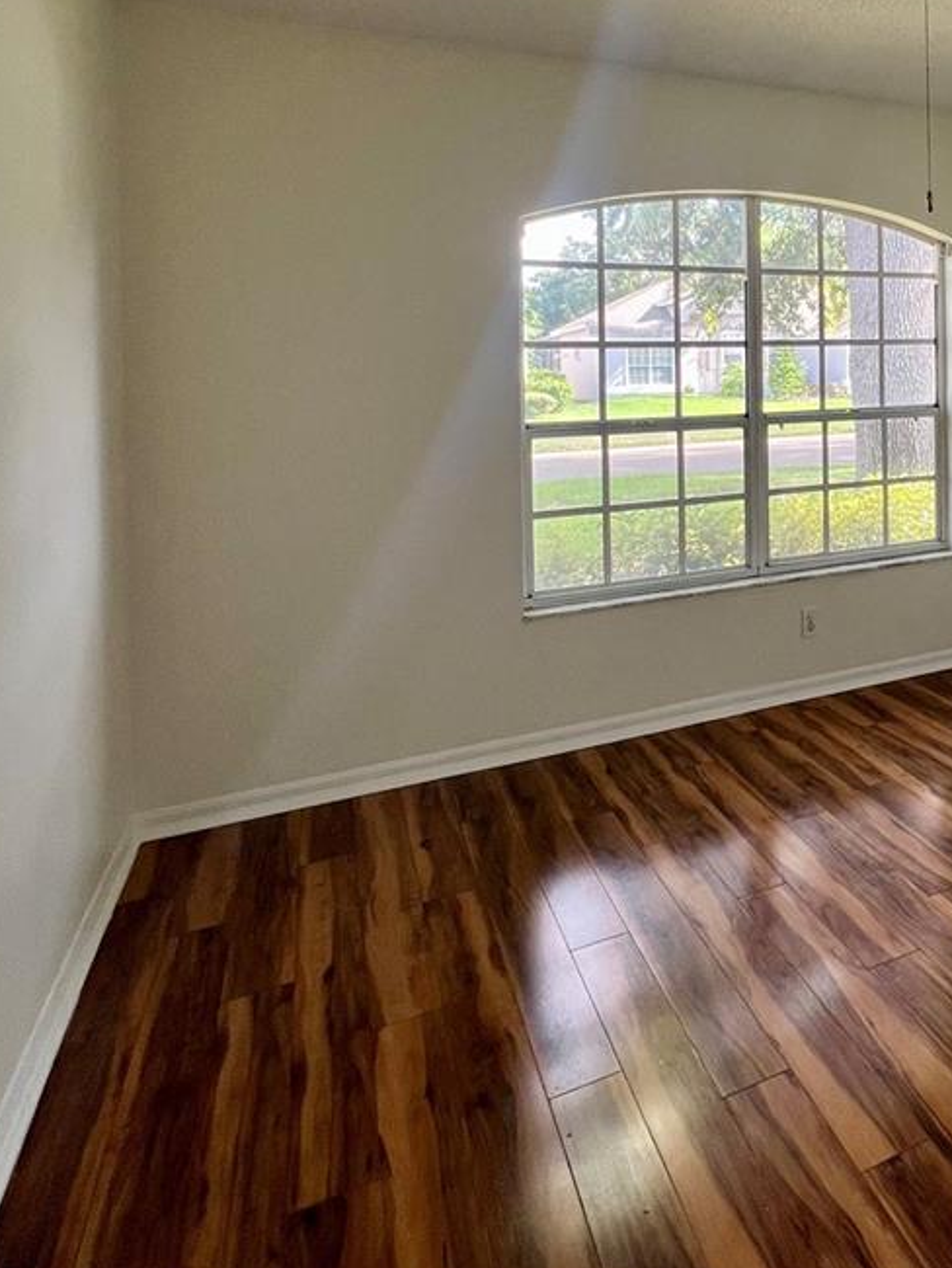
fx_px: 879
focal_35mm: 24
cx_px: 851
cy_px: 369
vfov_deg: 68.4
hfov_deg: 50.6
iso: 50
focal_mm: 1.57
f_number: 1.8
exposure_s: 1/99
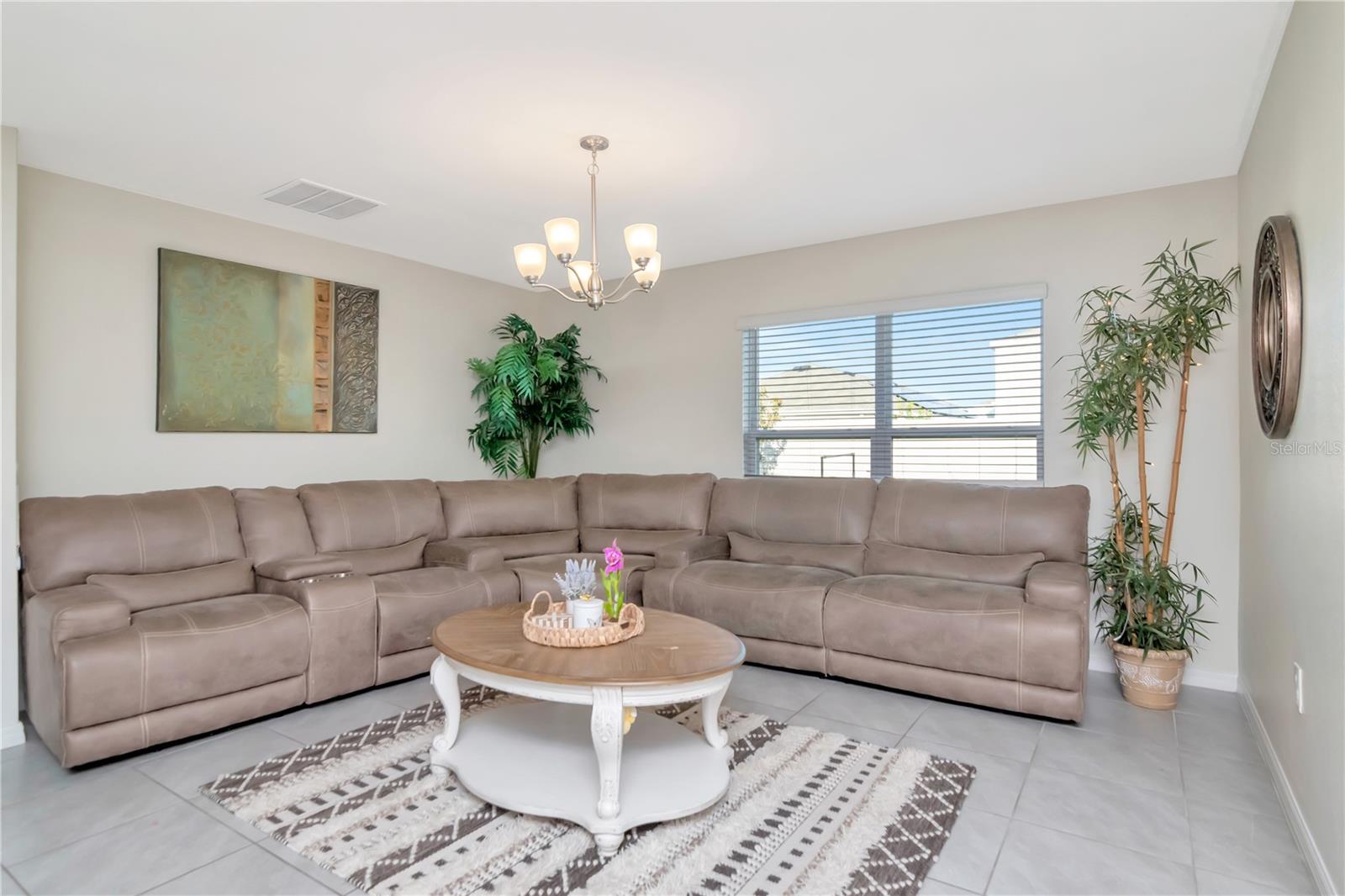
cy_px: 448
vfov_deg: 67.4
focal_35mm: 18
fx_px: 672
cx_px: 672
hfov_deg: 90.0
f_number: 7.1
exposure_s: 1/200
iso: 640
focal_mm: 12
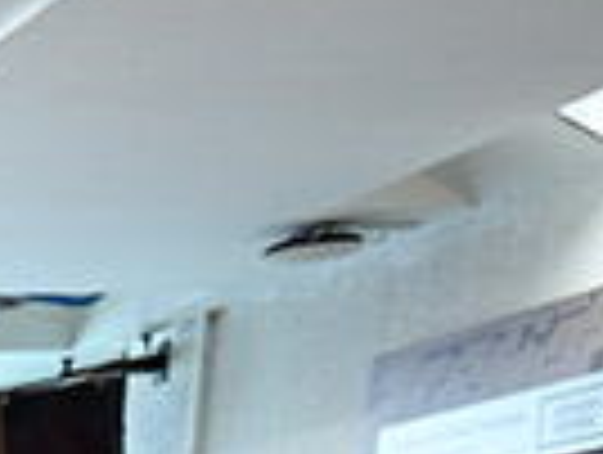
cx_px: -1184
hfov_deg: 11.1
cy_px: 1182
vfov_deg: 10.4
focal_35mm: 117
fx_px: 2042
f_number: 2.8
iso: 1600
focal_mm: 19
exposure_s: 1/125
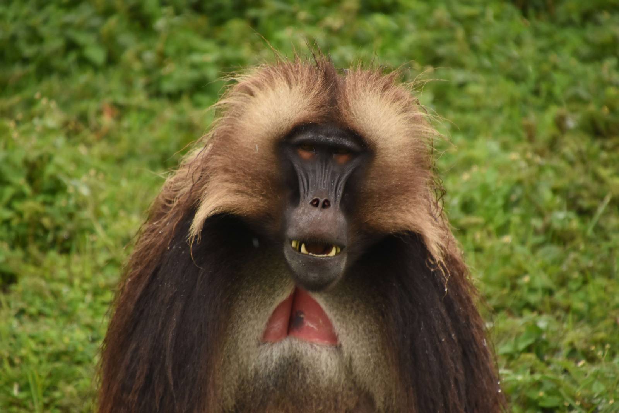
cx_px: 310
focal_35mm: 450
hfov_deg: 4.6
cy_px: 206
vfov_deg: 3.1
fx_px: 7738
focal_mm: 300
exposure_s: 1/1000
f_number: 6.3
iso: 1250
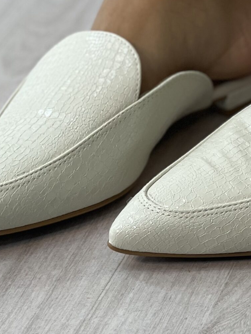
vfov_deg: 10.1
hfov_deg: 7.6
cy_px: 192
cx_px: 234
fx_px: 1886
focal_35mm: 195
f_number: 2.8
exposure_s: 1/120
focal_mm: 9
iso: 100
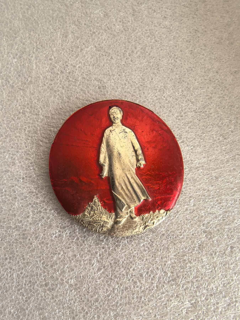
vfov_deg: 65.3
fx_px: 250
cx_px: 120
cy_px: 160
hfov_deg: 51.4
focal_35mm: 27
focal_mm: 1.95
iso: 160
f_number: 2.2
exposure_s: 1/100
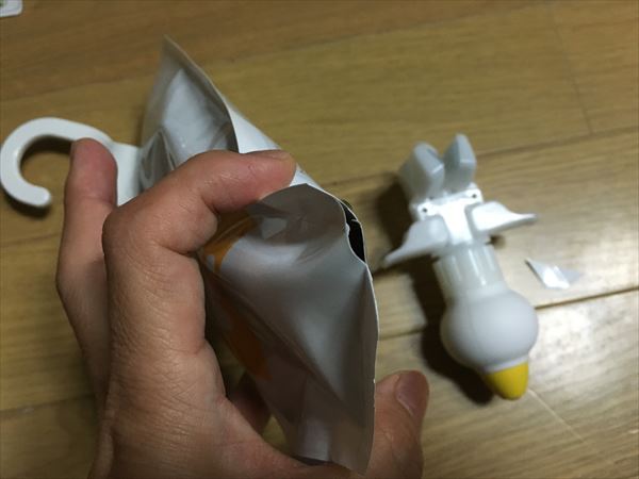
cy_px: 240
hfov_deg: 61.7
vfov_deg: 48.2
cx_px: 320
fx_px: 535
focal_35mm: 29
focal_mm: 4.15
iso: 200
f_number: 2.2
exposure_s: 1/30
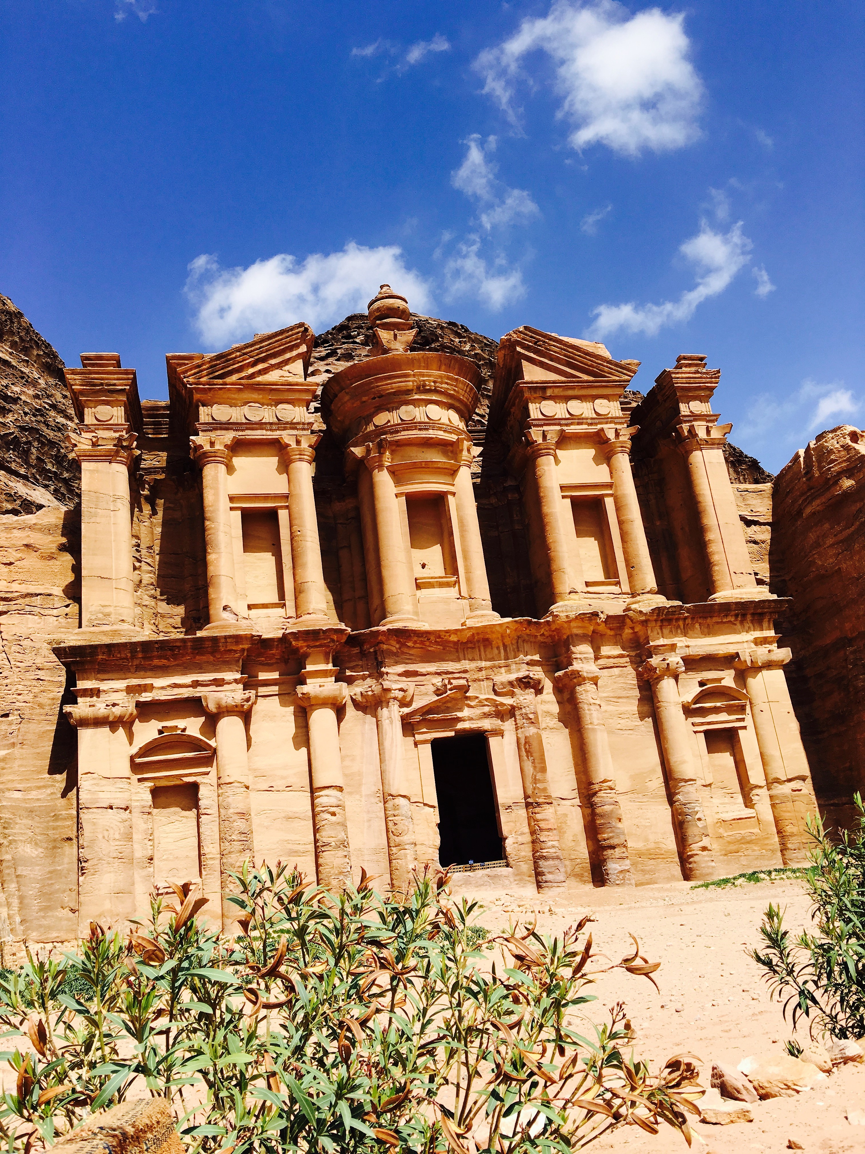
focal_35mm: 29
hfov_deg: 48.2
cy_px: 577
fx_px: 966
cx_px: 432
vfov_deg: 61.7
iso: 25
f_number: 2.2
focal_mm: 4.15
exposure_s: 1/1570
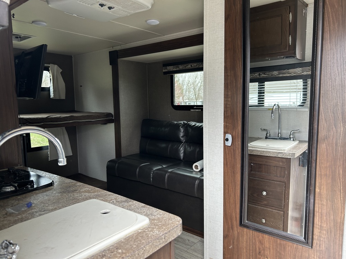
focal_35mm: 26
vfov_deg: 53.1
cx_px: 173
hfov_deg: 67.3
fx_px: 260
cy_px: 130
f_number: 1.5
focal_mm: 5.7
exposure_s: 1/121
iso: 100
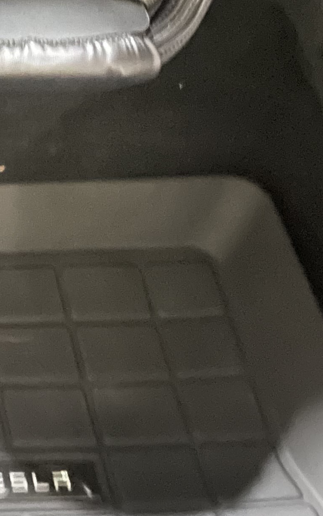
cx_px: -381
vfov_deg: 21.5
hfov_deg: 12.2
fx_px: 1282
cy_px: -71
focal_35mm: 91
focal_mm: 4.2
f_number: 1.6
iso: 1000
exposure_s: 1/4
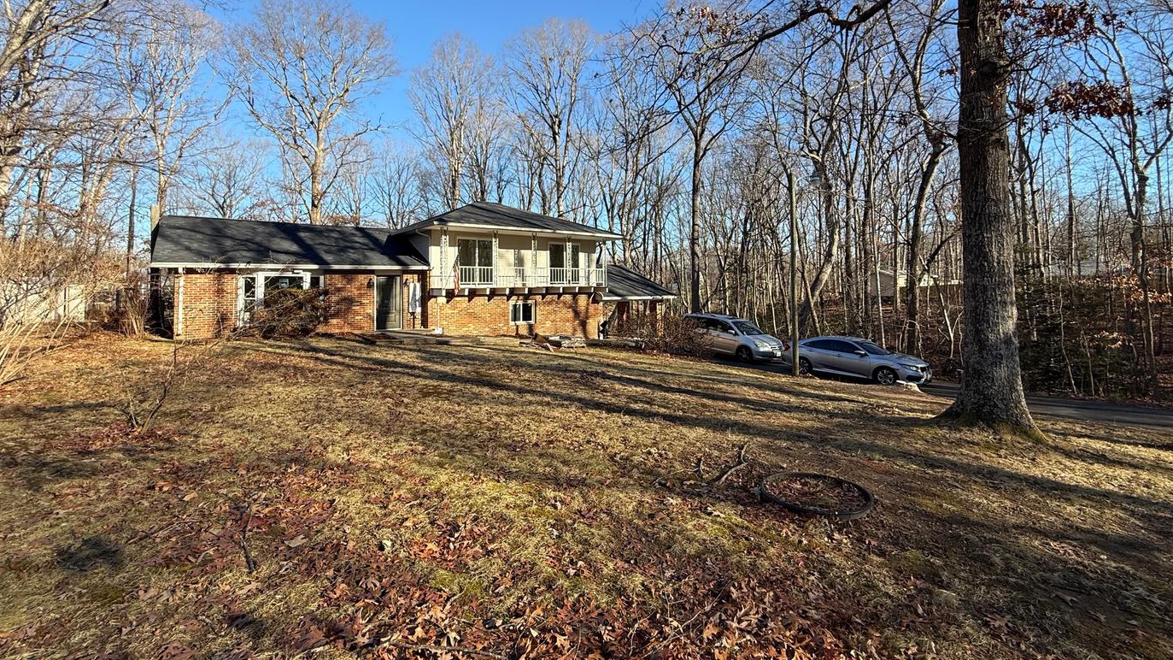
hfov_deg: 99.4
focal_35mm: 16
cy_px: 265
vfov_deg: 66.4
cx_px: 596
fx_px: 498
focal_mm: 2.22
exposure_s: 1/820
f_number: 2.2
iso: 50
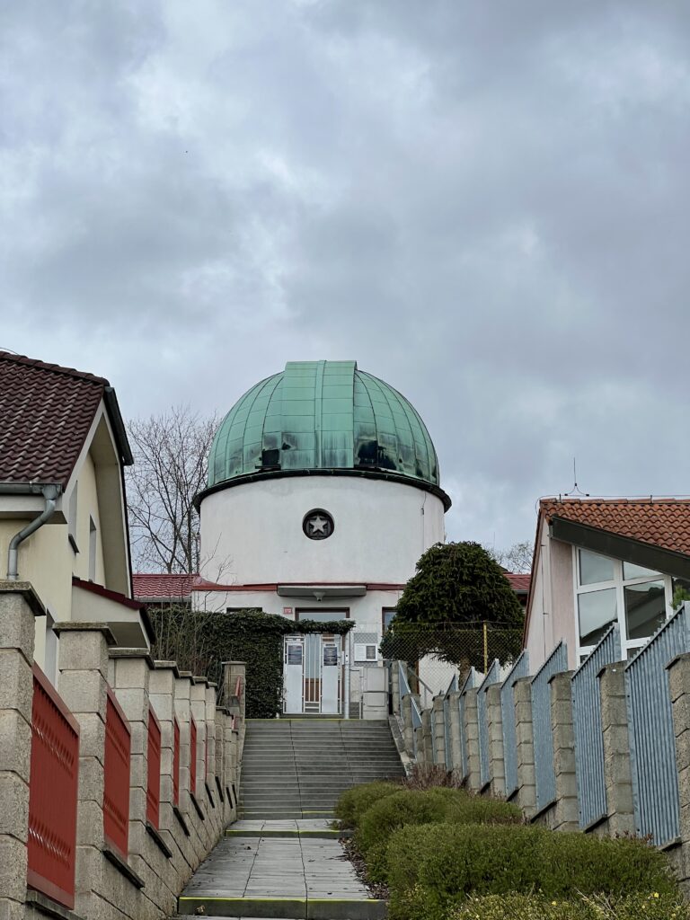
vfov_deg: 25.3
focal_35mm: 77
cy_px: 460
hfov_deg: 19.1
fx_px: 2046
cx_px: 345
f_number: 2.8
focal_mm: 9
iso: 32
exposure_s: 1/779
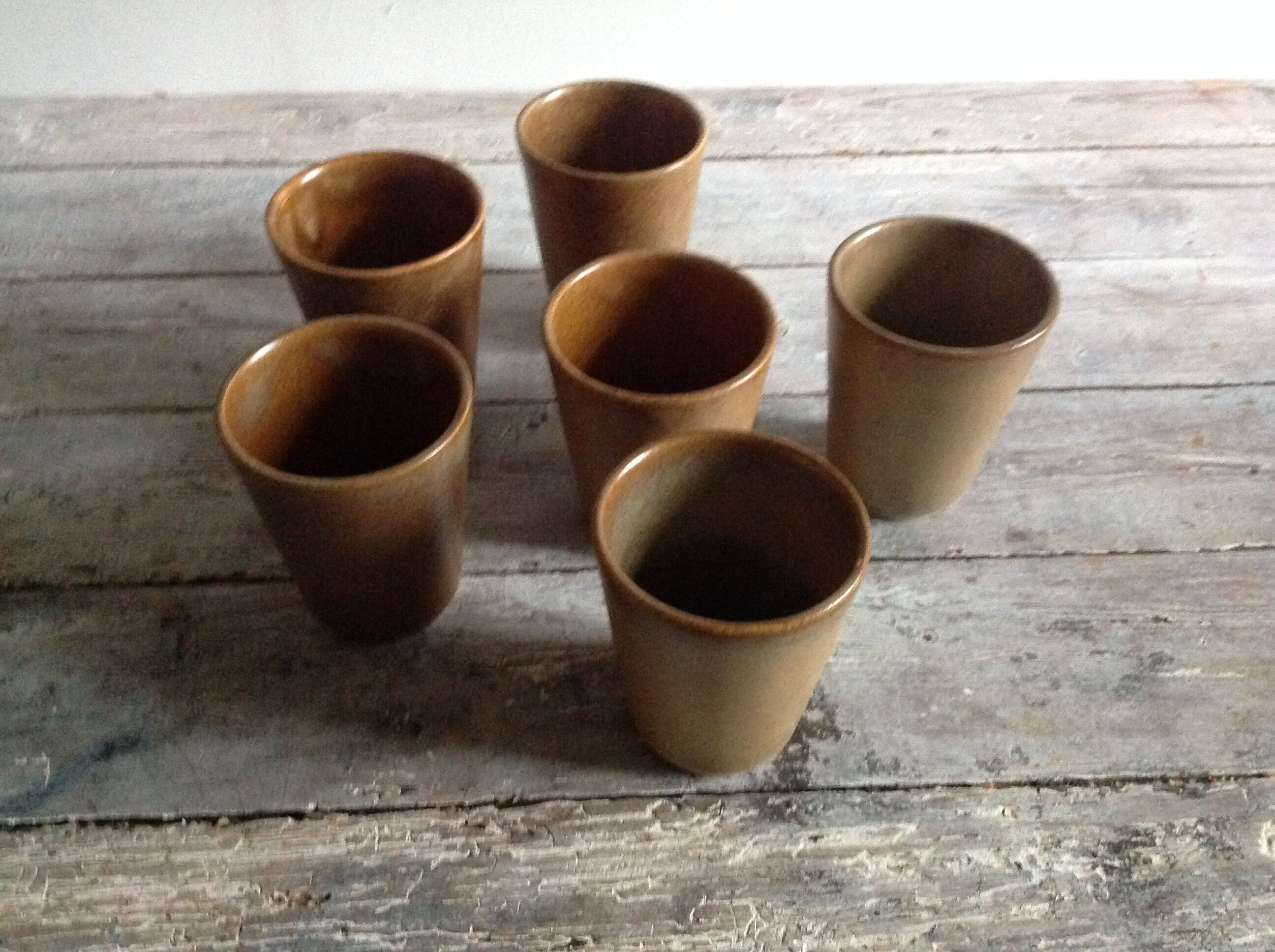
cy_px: 476
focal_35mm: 35
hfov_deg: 52.7
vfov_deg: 40.6
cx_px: 638
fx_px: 1287
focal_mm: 4.28
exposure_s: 1/15
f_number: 2.4
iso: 800
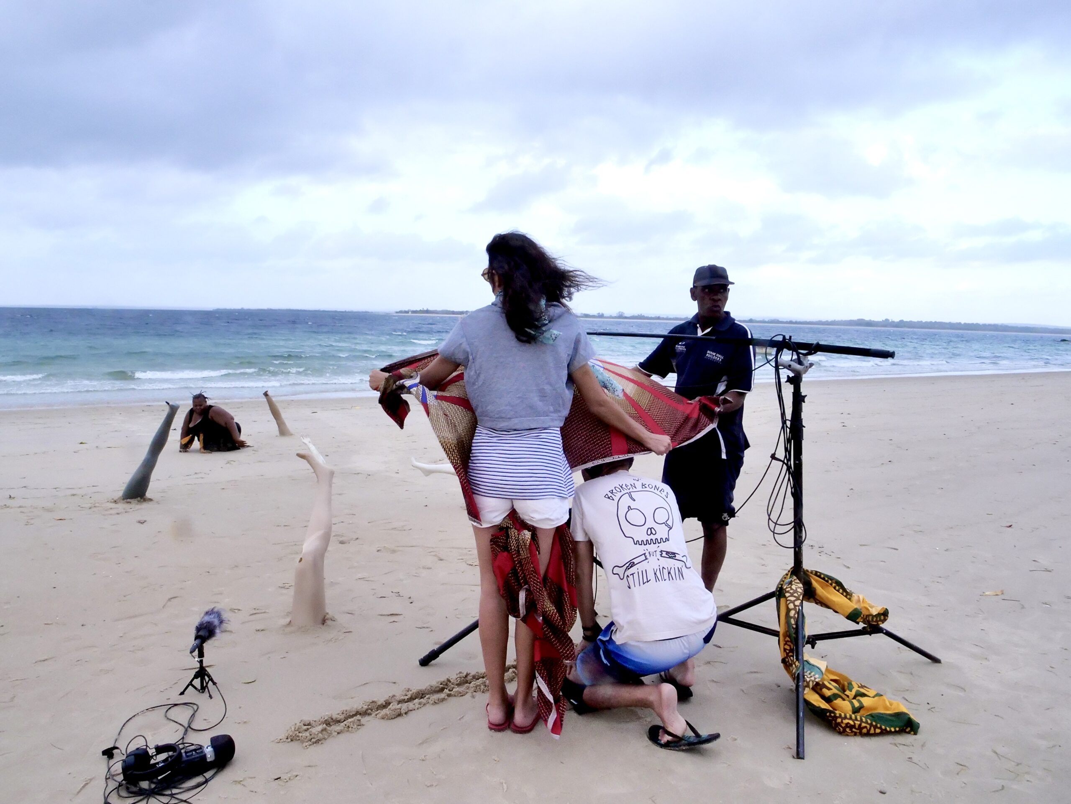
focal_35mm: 24
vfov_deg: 56.8
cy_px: 402
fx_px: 743
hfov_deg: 71.6
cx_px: 536
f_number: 22
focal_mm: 12
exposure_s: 1/125
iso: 1250
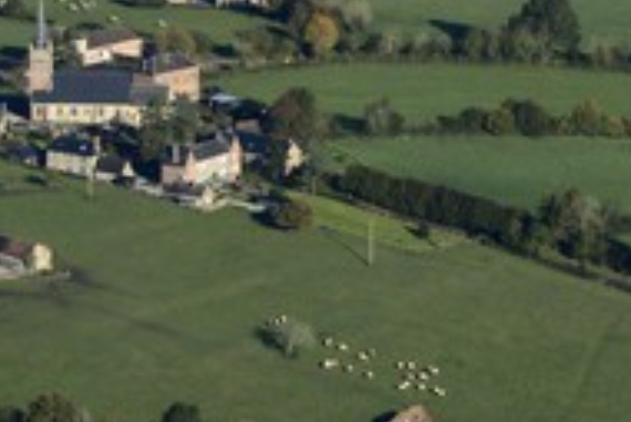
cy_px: 123
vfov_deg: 3.1
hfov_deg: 4.7
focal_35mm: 441
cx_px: 296
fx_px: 7735
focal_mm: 200
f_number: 8
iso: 400
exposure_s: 1/1000
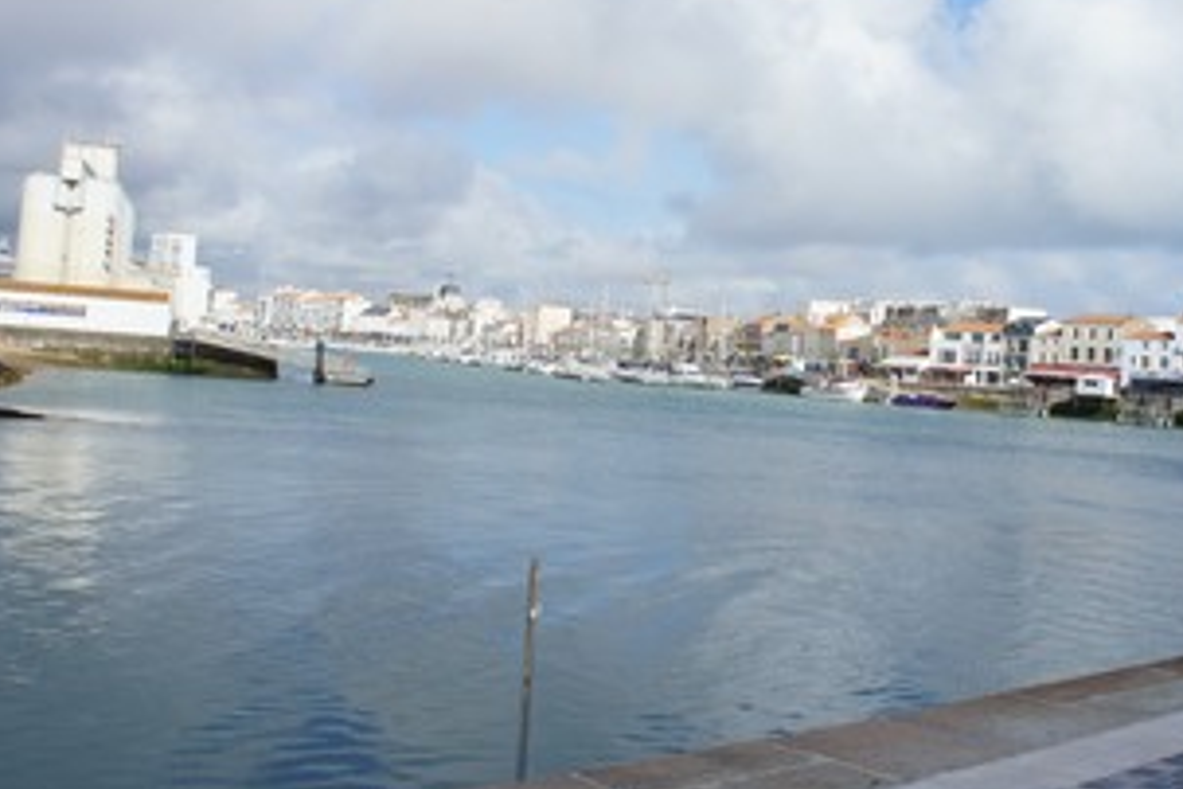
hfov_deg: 46.9
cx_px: 757
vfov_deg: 32.5
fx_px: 1347
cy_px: 289
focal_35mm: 41
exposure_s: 1/250
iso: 200
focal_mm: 18
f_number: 11
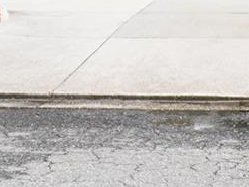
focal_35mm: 131
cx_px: 264
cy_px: -146
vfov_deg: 10.6
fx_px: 942
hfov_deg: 14.7
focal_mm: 22
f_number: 20
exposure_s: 1/250
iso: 1000
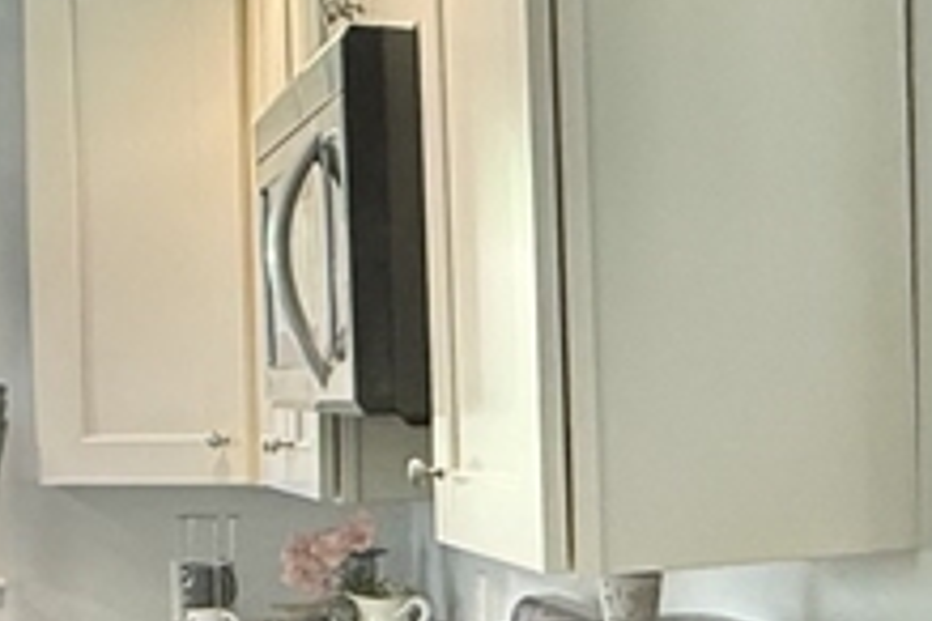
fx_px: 1760
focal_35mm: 68
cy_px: 425
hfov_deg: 23.4
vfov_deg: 19.9
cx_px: 1421
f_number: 2.2
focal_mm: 2.22
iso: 200
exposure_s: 1/60
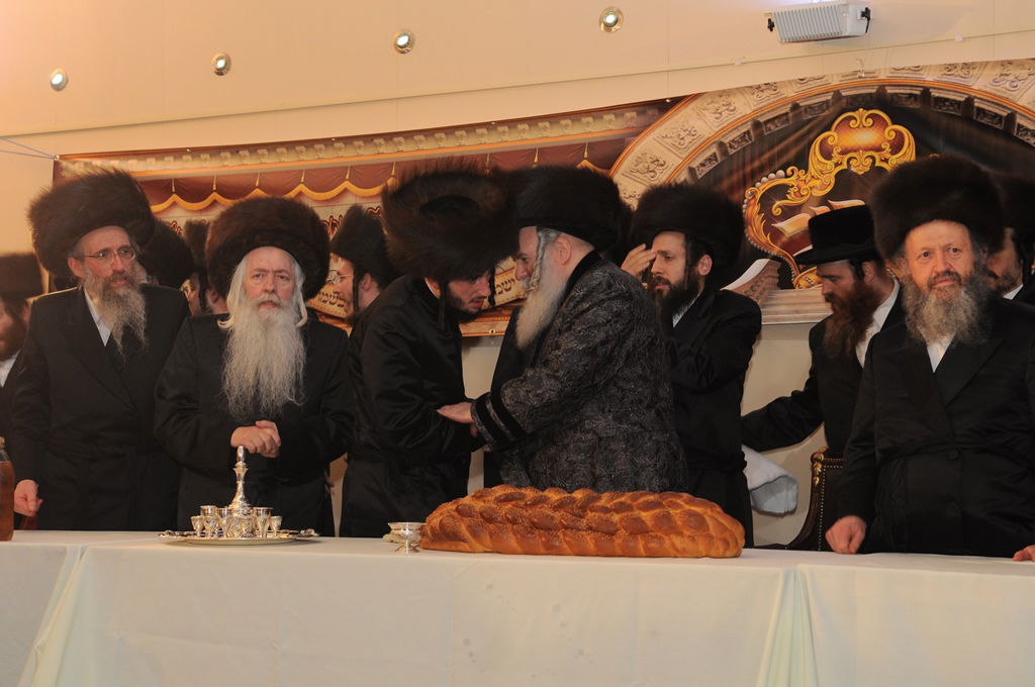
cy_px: 344
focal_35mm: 60
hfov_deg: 33.4
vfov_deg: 22.6
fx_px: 1723
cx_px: 518
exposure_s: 1/60
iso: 500
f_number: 5
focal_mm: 40
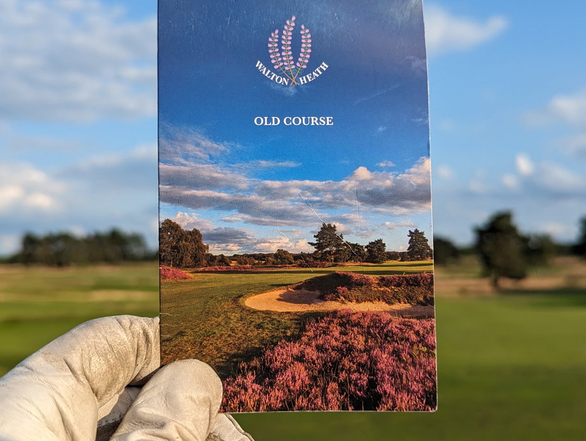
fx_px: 712
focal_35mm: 42
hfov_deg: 44.7
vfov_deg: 34.5
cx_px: 281
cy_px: 220
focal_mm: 6.81
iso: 44
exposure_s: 1/1855
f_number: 1.85
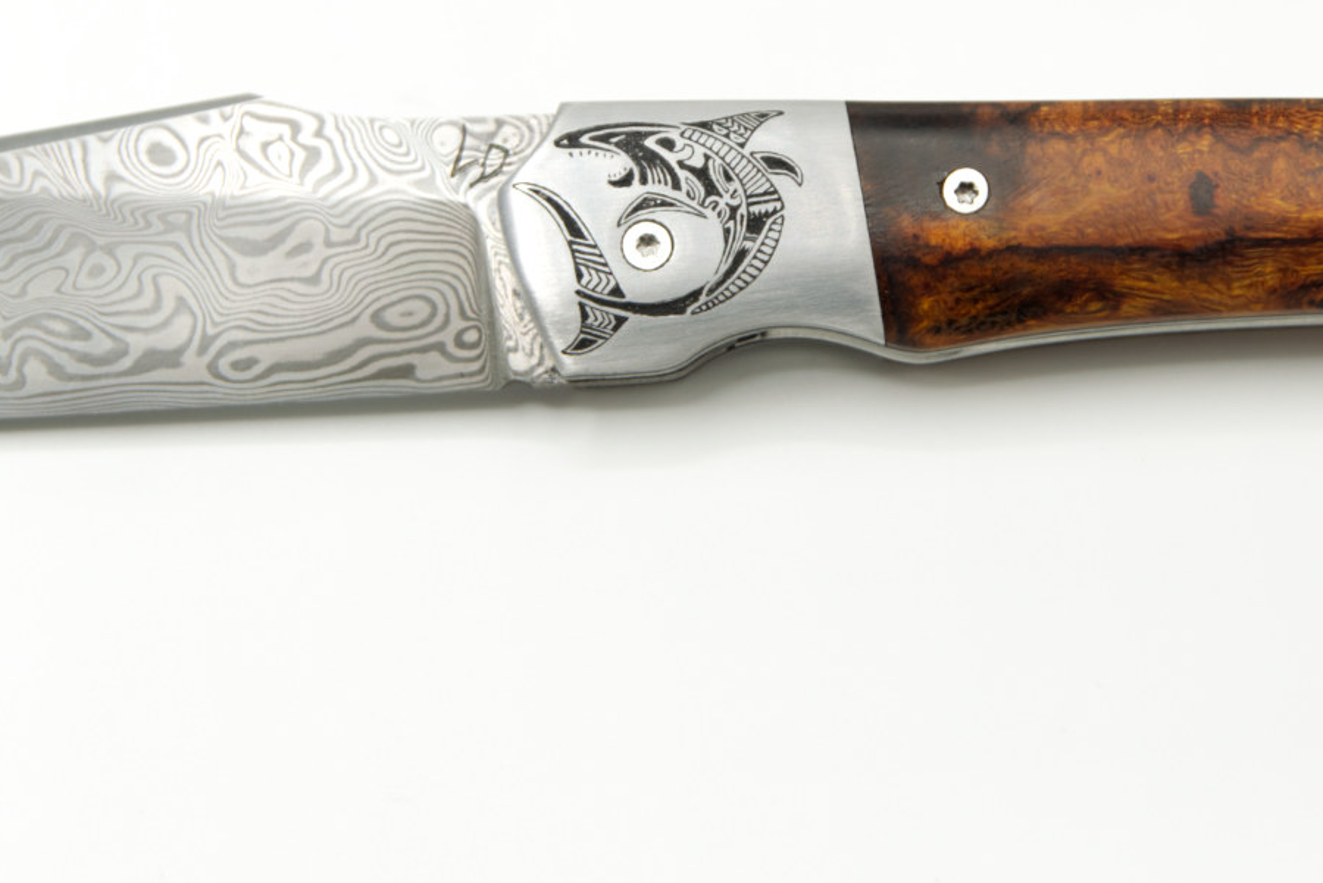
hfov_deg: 25.3
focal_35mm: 80
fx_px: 2941
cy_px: 295
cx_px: 723
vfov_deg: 17.0
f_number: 5.6
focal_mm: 24
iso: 100
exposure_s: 1/100
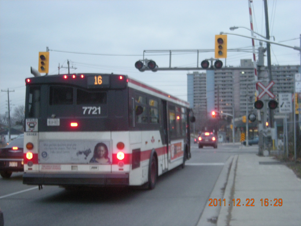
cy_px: 113
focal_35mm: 61
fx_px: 530
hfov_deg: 31.7
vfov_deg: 24.0
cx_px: 150
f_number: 3.5
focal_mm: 9.9
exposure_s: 1/47.8
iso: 400
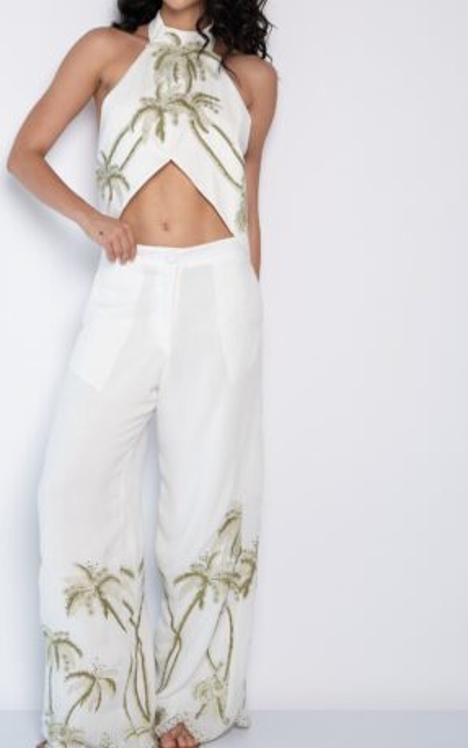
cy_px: 317
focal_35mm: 64
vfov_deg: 31.9
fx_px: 1306
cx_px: 168
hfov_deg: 20.3
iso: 200
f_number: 4.5
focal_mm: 48
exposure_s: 1/125
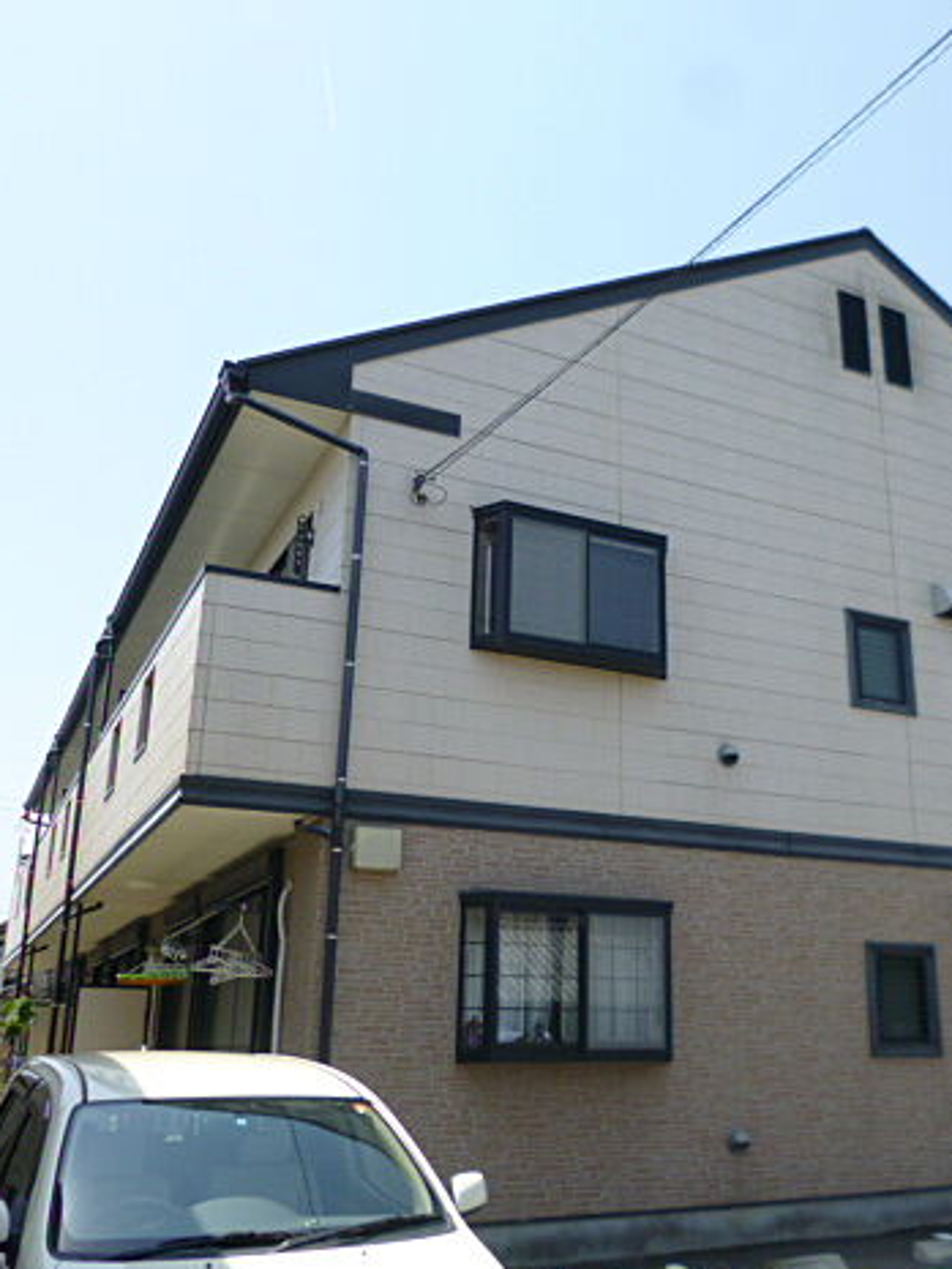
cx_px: 644
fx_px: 1210
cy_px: 633
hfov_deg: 42.3
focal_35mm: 33
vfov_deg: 55.3
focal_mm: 4.3
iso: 100
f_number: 2.5
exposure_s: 1/800
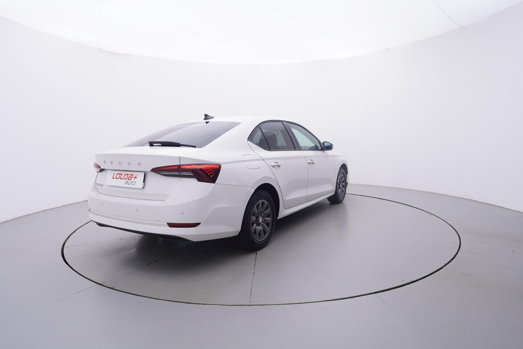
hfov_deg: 77.3
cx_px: 262
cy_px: 174
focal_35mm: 22
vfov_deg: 56.2
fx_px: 327
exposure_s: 1/80
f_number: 5
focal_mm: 15
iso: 200
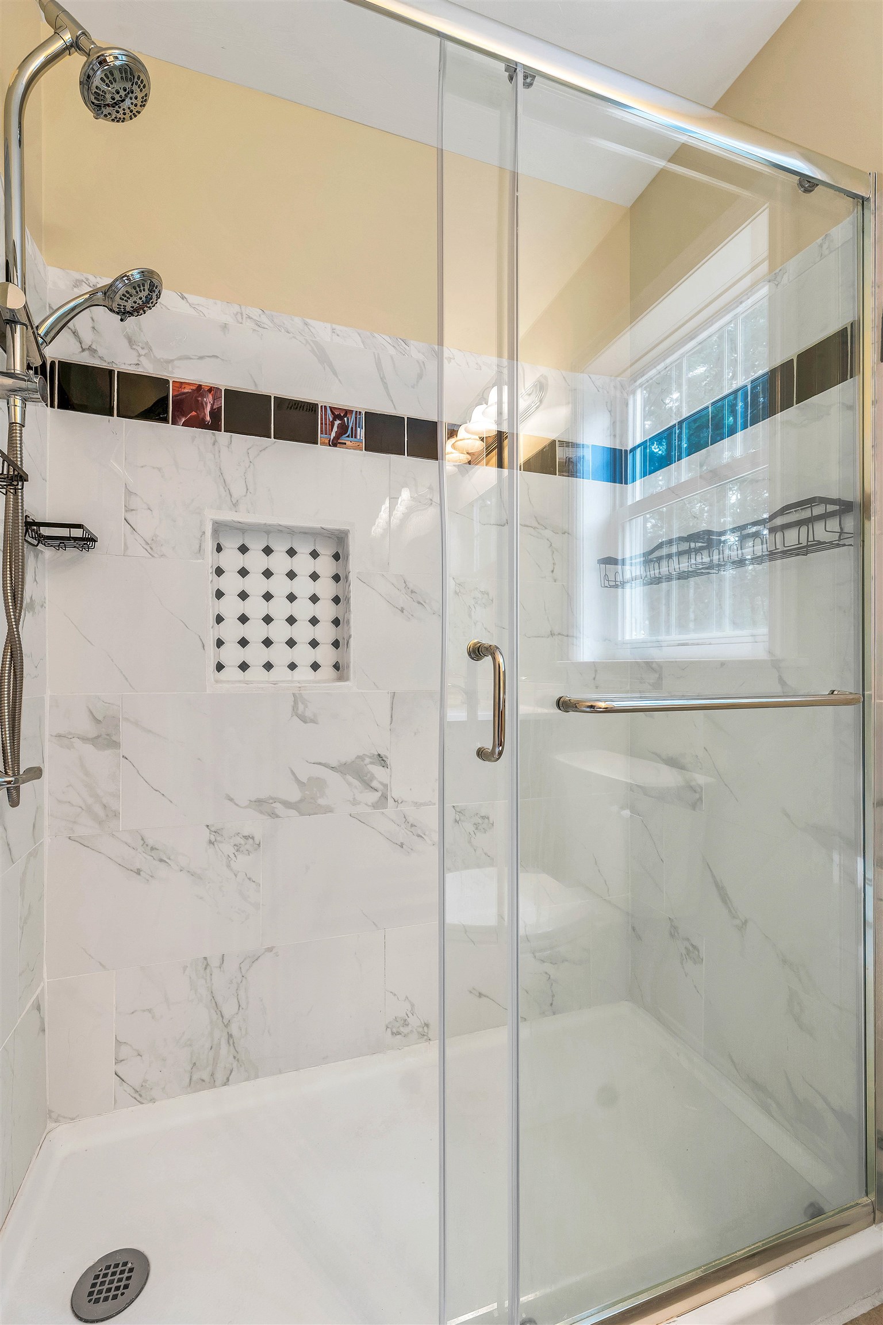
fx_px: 515
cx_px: 442
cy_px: 662
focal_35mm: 14
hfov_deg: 81.2
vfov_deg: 104.3
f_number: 8
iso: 400
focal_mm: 14
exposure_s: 1/4
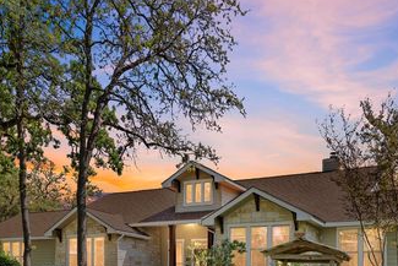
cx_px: 174
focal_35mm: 40
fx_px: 442
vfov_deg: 33.1
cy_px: 181
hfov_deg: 48.3
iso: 250
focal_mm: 26
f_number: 5
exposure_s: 1/25
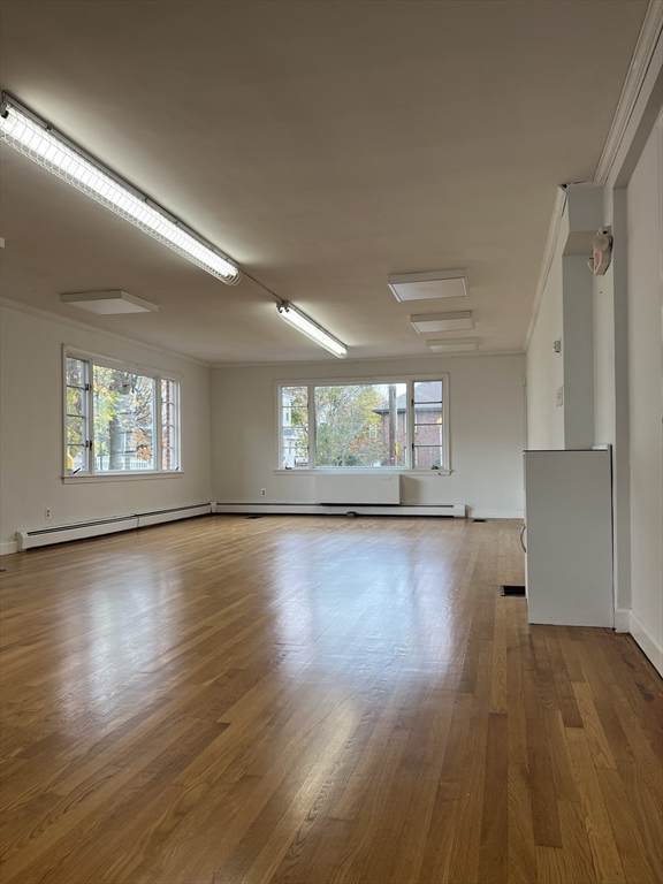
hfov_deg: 53.1
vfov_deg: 67.3
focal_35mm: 26
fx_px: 664
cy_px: 442
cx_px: 332
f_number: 1.5
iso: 50
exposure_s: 1/164
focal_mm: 5.7
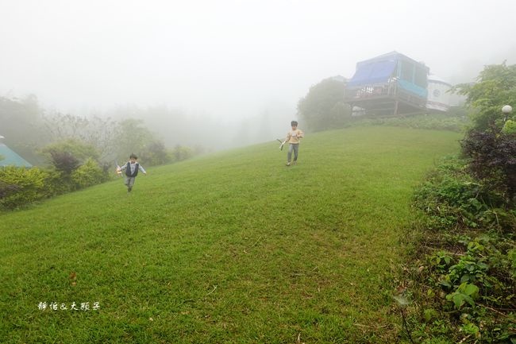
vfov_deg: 53.1
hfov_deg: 73.8
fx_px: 344
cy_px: 172
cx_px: 258
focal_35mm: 24
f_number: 3.5
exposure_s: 1/200
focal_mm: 9
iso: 125
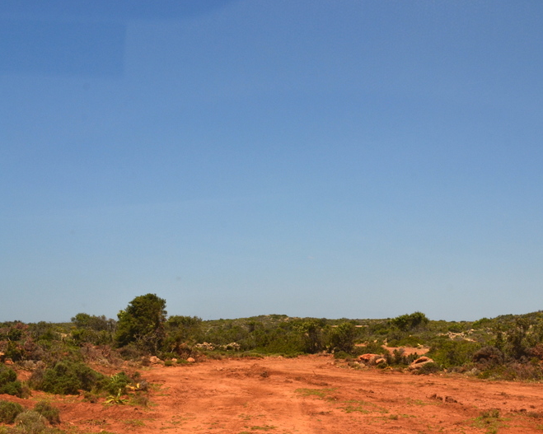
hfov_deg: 37.6
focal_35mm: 50
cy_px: 218
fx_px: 797
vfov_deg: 30.5
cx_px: 300
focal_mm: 29
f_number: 11
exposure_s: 1/500
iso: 280
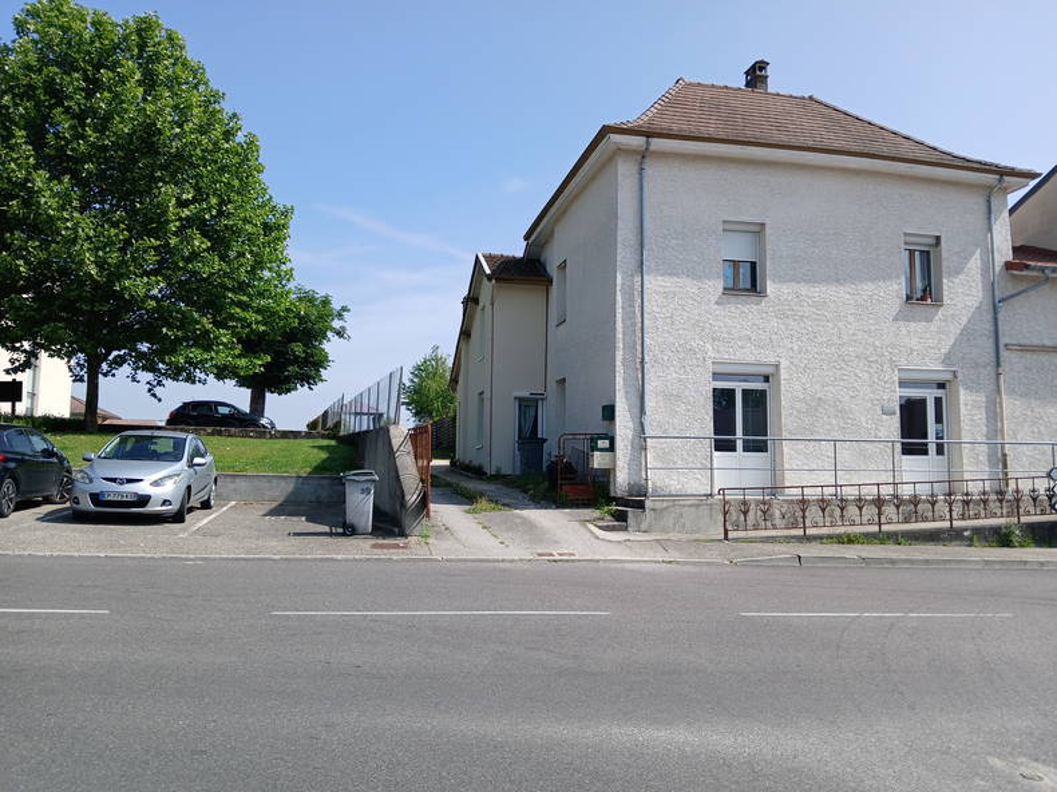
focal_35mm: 26
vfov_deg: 53.0
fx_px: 794
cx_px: 528
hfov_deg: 67.3
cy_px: 396
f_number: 1.8
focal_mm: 3.98
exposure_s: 1/556
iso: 20
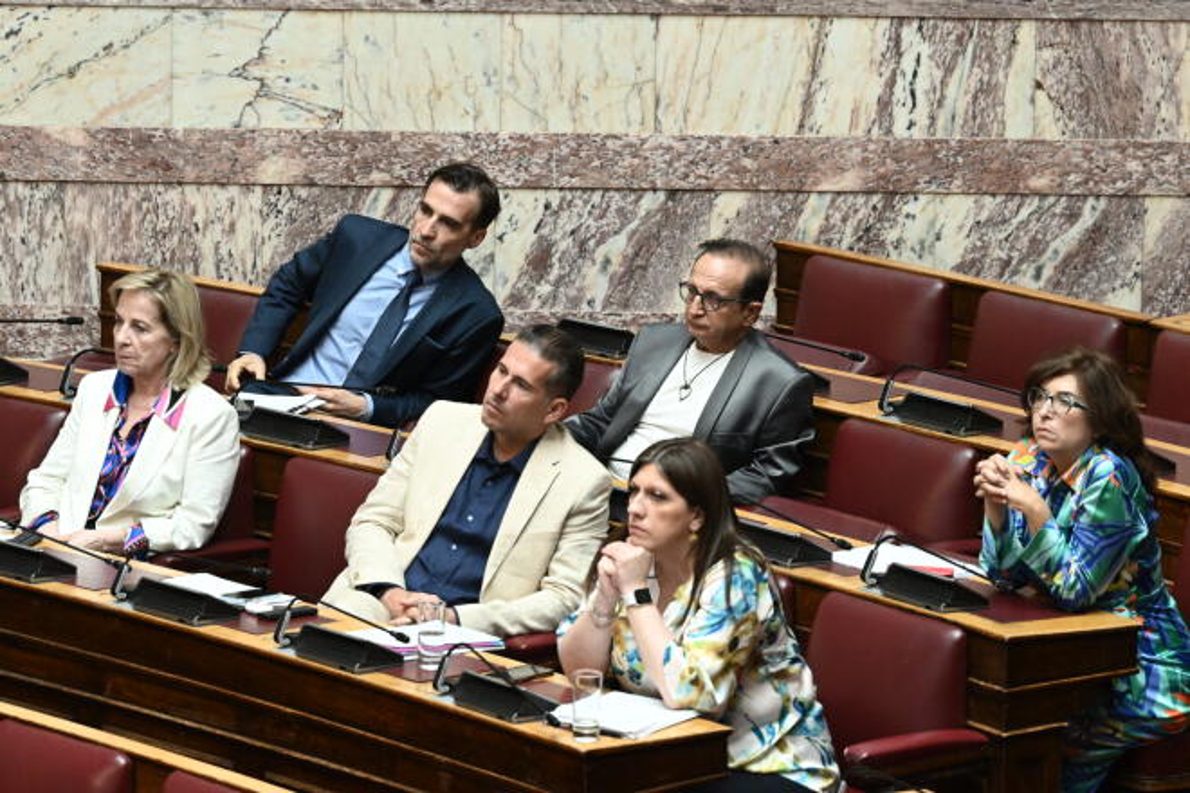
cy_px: 396
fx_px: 8924
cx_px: 595
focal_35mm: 270
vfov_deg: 5.1
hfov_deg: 7.6
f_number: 5
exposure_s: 1/500
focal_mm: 180
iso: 5000
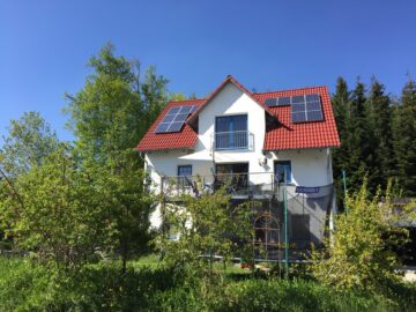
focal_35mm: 29
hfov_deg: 61.7
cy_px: 156
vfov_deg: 48.2
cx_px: 208
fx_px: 349
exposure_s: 1/1130
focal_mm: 4.15
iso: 32
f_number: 2.2
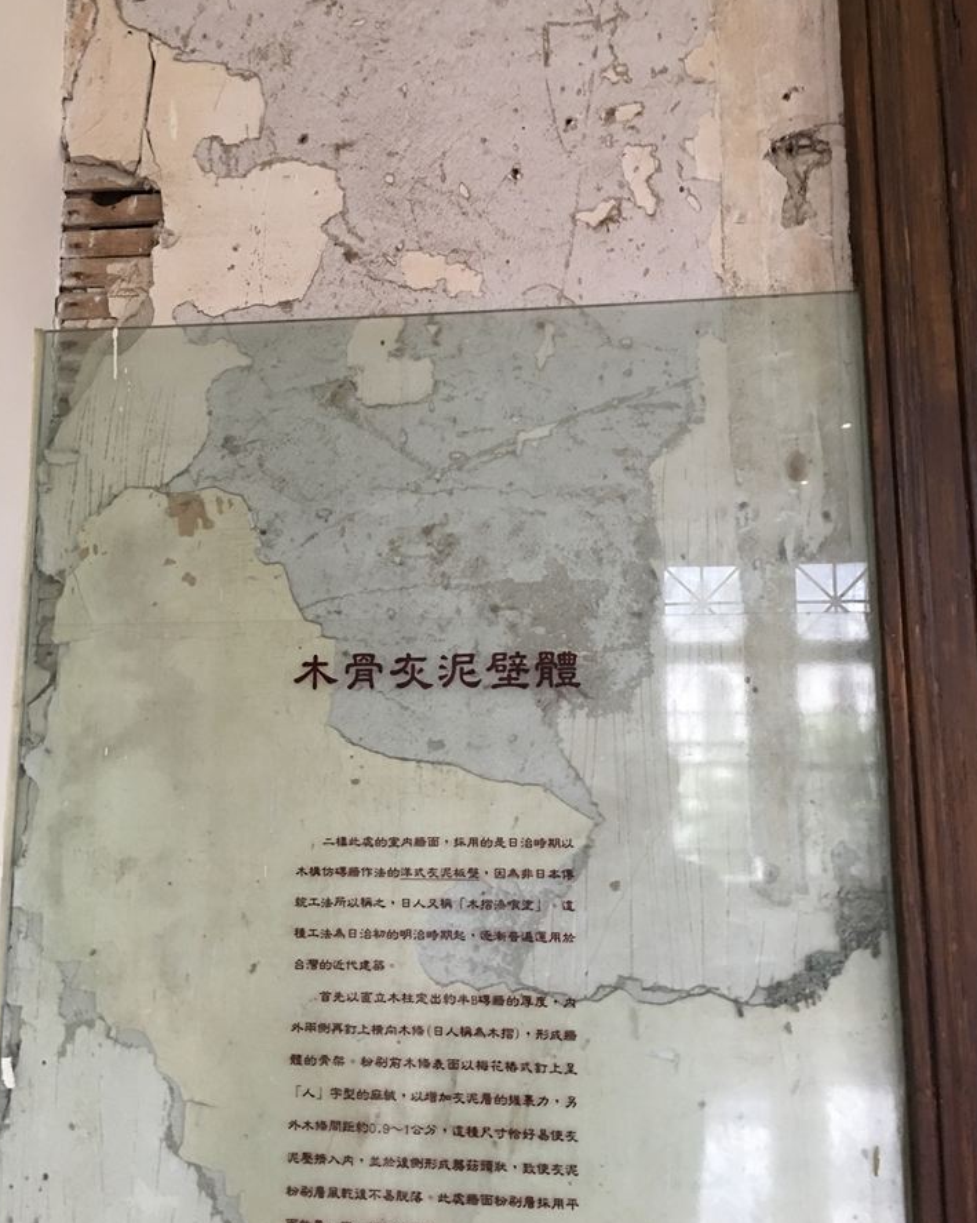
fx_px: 1121
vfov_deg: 57.2
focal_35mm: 31
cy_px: 587
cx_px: 485
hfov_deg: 47.1
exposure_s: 1/15
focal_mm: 4.15
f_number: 2.2
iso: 100
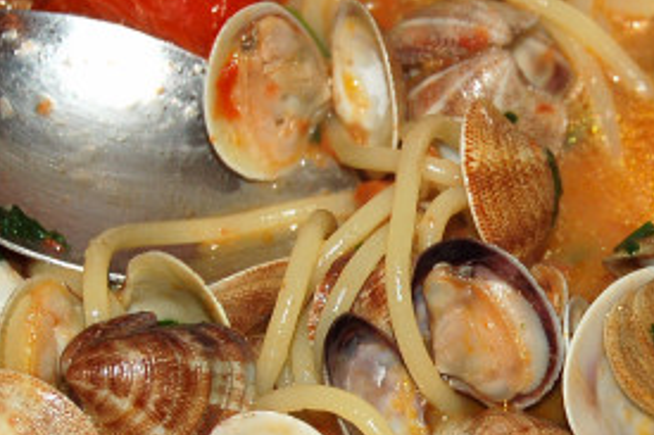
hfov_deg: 10.2
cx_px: 564
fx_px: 3649
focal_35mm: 201
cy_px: 328
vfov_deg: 6.8
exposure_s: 1/60
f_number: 5.3
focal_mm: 46
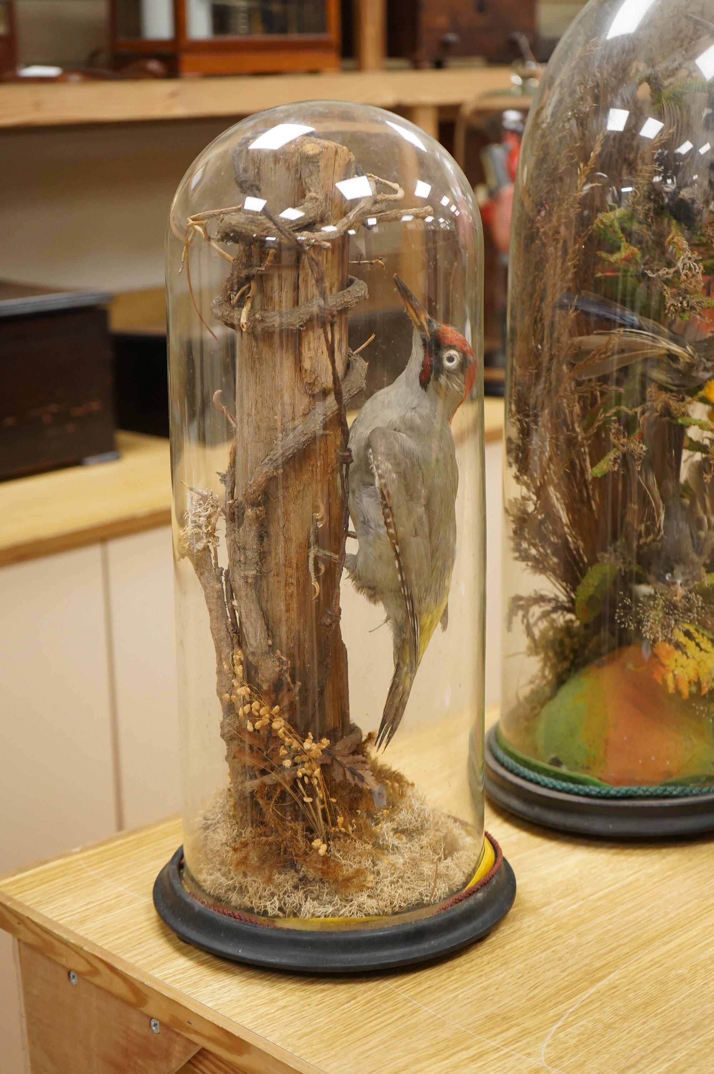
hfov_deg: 23.3
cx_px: 357
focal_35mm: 58
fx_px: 1729
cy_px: 537
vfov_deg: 34.5
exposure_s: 1/200
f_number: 5.6
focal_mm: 58
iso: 4000
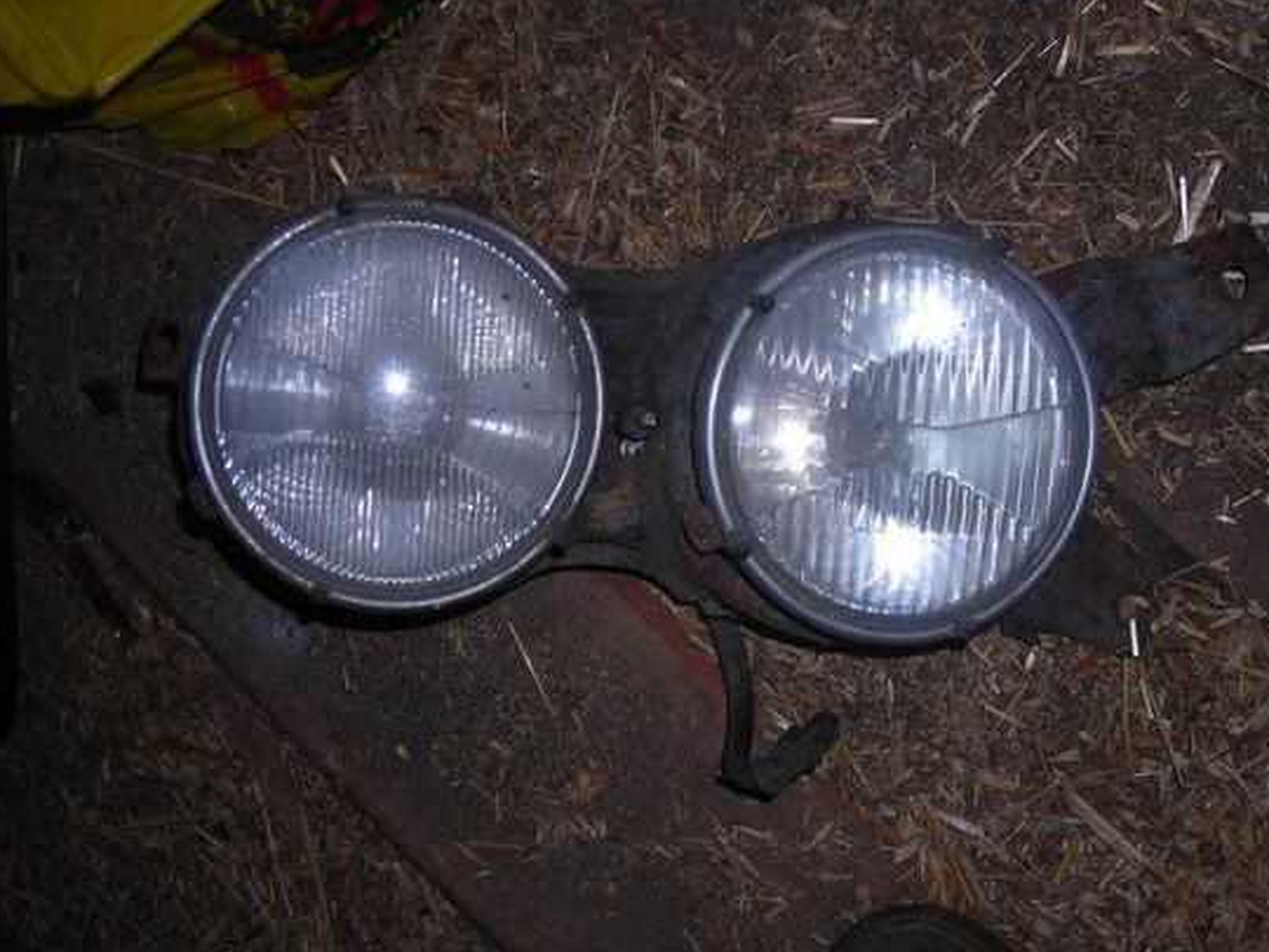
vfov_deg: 32.2
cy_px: 468
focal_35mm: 45
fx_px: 1650
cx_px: 740
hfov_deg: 41.9
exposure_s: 1/60.1
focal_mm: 6.3
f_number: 3.2
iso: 50
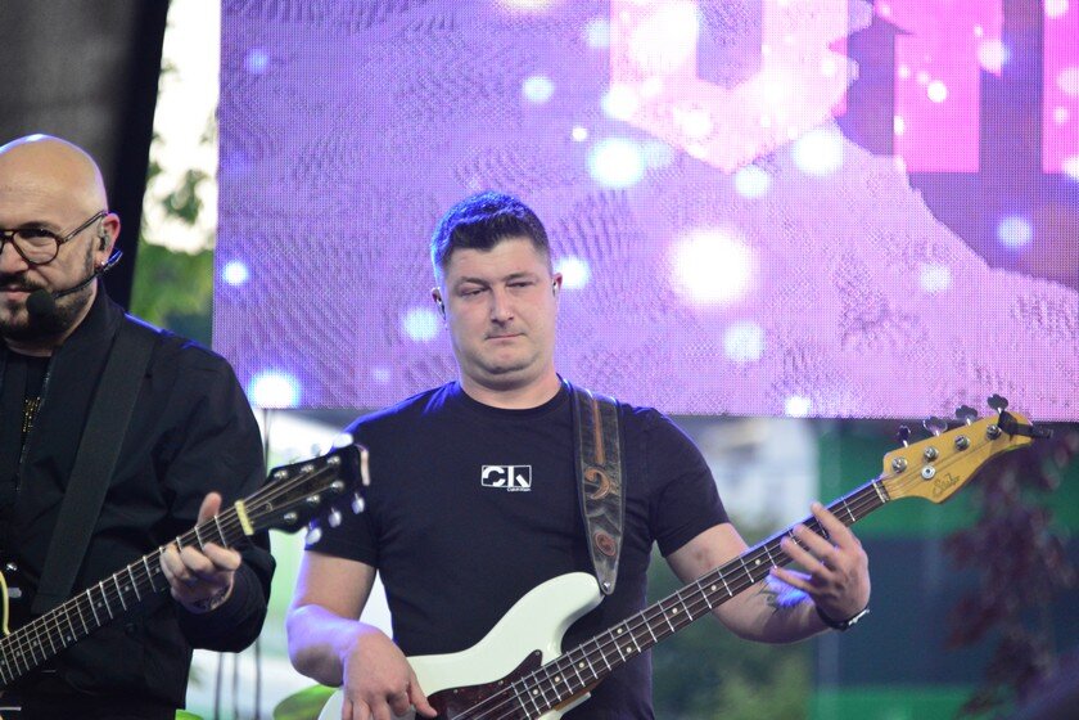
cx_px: 540
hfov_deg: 6.9
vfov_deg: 4.6
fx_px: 8991
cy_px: 360
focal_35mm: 300
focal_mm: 300
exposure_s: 1/125
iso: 5000
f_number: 5.6
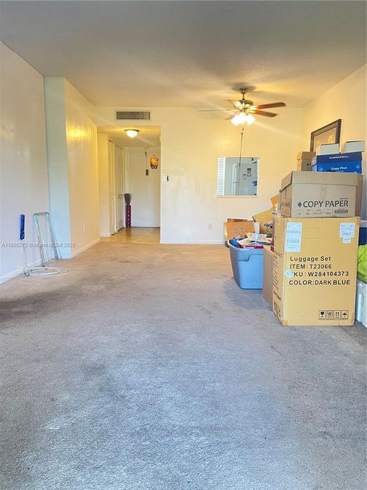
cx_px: 184
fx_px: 354
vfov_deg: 69.4
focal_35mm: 25
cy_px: 245
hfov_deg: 54.9
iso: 500
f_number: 1.6
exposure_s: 1/40
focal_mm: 5.1
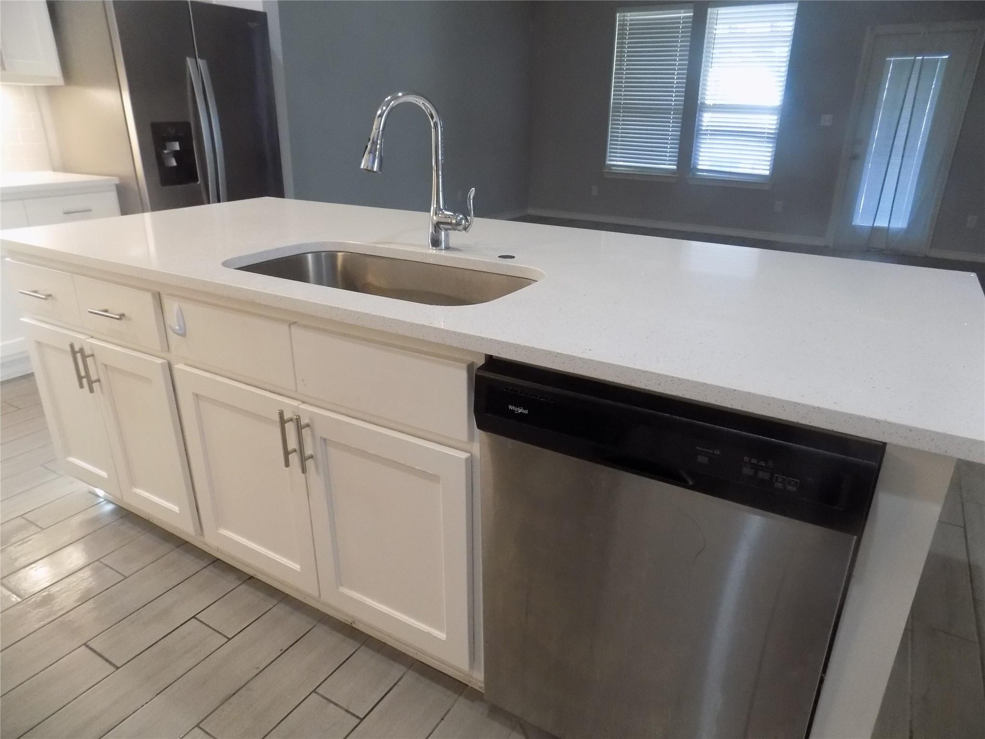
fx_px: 654
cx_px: 492
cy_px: 370
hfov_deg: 73.9
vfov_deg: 58.9
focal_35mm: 23
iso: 360
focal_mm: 4
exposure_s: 1/30
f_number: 3.1
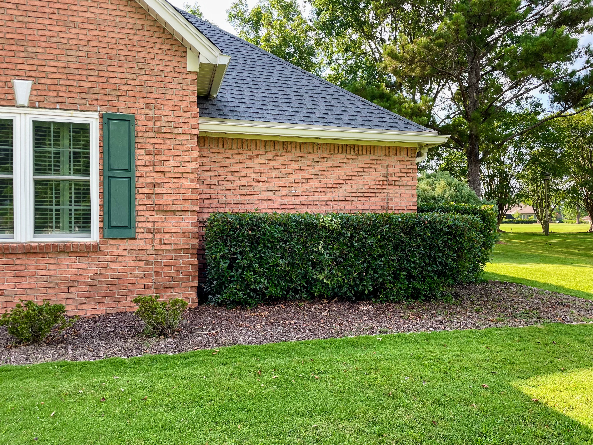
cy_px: 222
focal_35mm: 26
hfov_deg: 67.3
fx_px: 445
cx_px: 296
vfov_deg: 53.1
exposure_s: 1/493
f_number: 1.6
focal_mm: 4.2
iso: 32
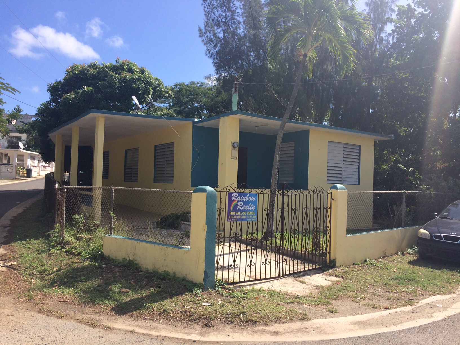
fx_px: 385
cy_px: 172
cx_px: 230
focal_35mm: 29
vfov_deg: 48.2
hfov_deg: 61.7
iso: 32
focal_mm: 4.15
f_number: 2.2
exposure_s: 1/1953
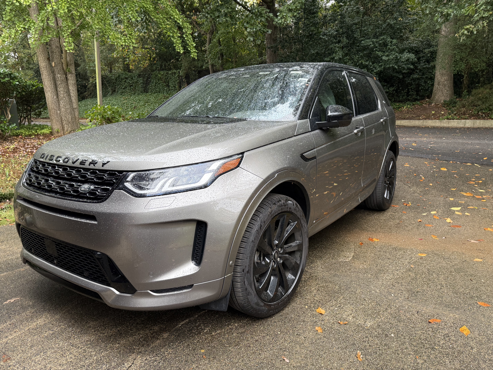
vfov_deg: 56.8
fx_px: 342
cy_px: 185
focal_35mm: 24
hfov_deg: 71.6
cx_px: 246
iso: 160
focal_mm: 6.76
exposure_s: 1/121
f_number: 1.78
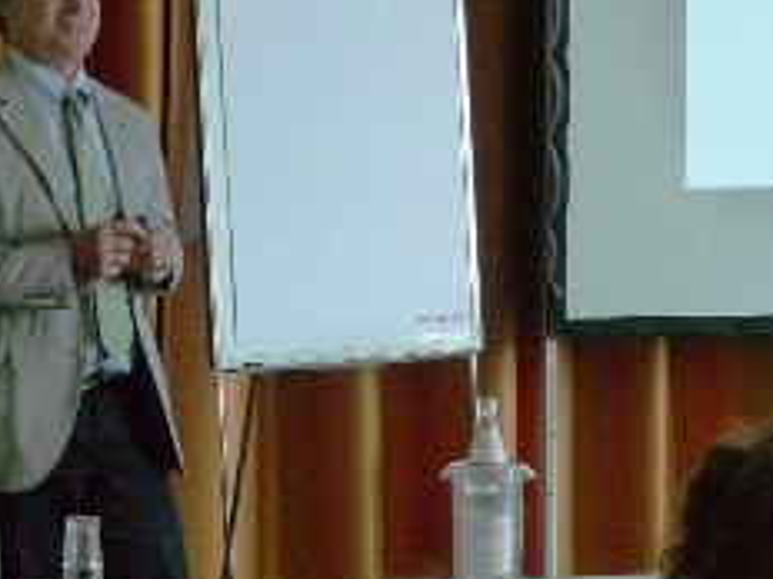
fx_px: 3461
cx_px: 596
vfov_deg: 9.5
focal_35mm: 155
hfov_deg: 12.7
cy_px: 100
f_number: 2.8
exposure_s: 1/100
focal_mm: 12.8
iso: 400
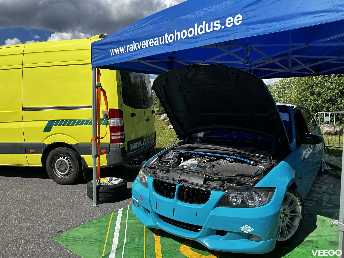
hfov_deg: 67.3
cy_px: 129
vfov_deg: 53.1
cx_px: 172
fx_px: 258
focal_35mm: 26
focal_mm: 5.7
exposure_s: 1/4444
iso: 50
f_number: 1.5
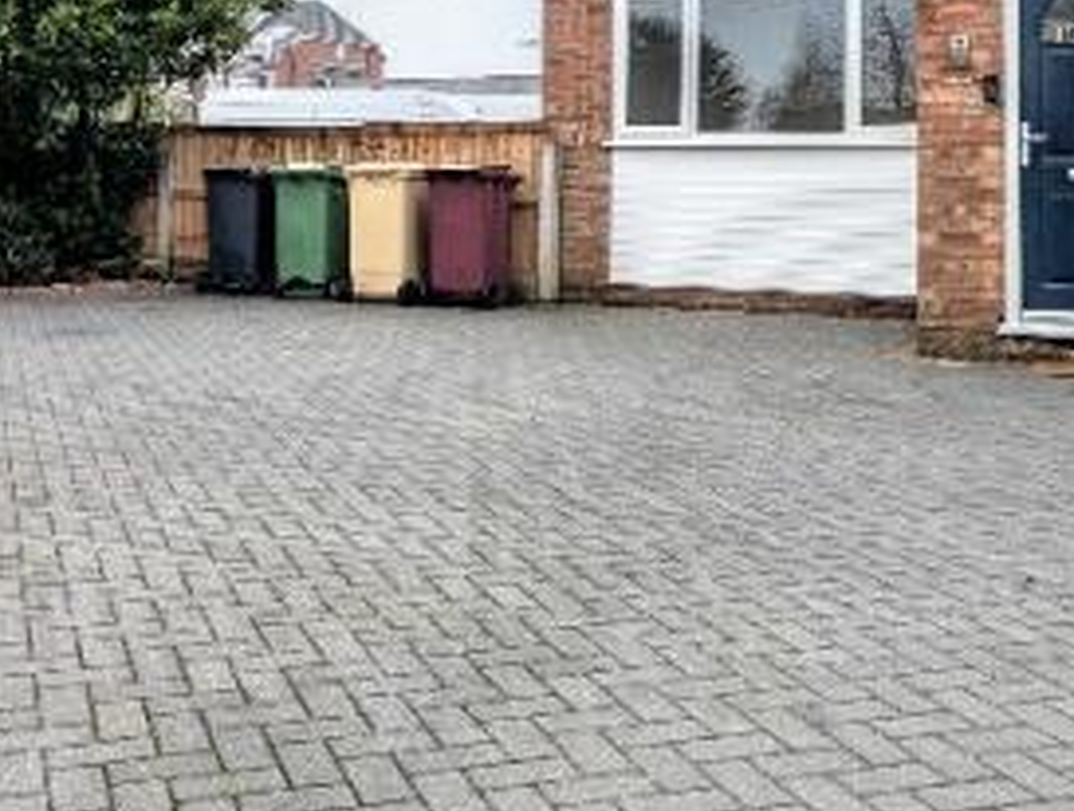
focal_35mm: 45
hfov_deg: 41.7
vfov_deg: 31.1
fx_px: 1399
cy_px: 112
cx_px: 397
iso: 53
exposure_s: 1/490
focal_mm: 2.02
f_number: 1.7
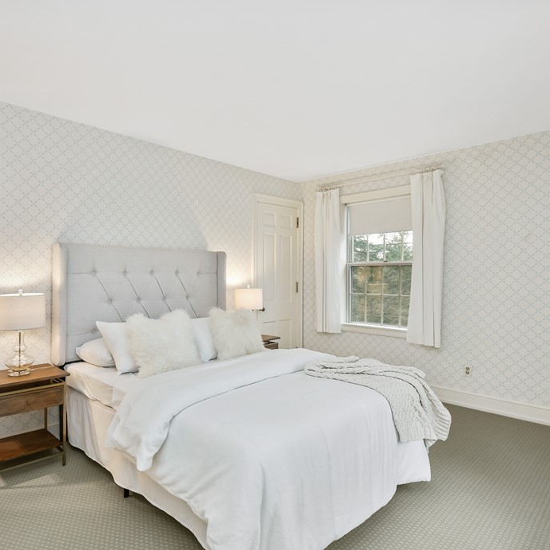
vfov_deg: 74.8
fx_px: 360
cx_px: 230
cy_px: 281
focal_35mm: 20
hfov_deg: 74.3
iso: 200
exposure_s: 1/40
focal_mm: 10
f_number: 4
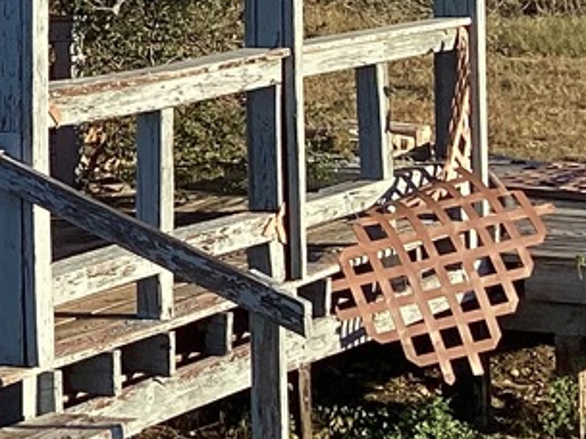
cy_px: -52
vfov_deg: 10.0
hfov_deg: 12.0
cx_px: -569
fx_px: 2489
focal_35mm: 147
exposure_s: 1/840
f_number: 2.4
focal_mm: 3.3
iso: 25
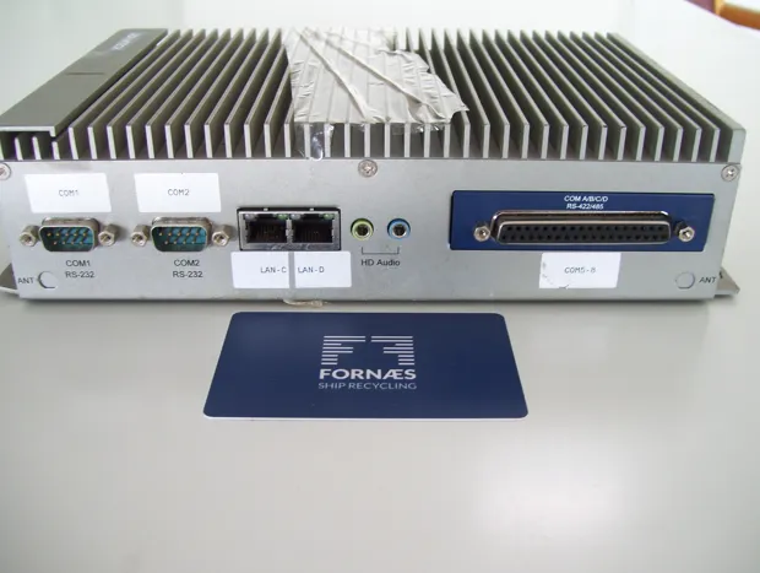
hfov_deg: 51.3
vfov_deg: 39.8
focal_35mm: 36
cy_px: 286
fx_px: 792
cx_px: 380
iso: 80
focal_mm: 6
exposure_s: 1/80
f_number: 2.7
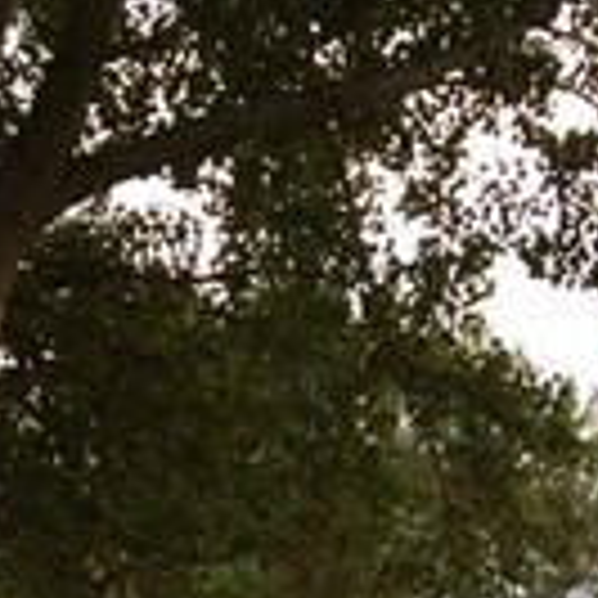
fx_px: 2404
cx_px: -54
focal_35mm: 123
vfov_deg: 11.9
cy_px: 1362
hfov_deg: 13.9
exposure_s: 1/126
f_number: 2.2
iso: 32
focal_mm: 4.15
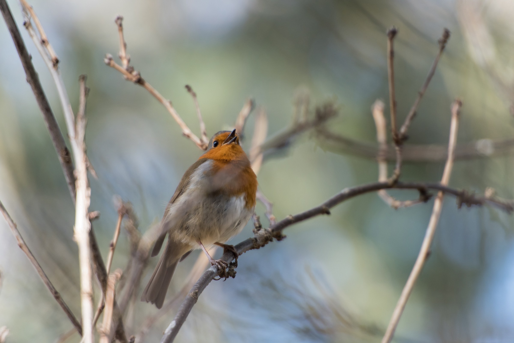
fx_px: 5712
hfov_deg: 5.2
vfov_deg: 3.4
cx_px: 257
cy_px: 172
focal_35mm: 400
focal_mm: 400
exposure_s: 1/400
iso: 1000
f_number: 5.6
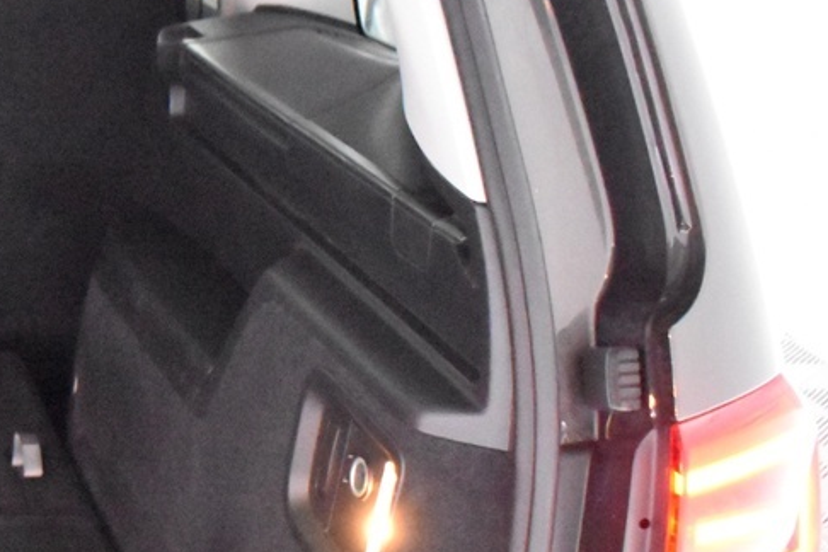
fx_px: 2070
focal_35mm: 90
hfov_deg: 19.6
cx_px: -416
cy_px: 377
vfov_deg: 15.2
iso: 12800
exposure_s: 1/60
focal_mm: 18
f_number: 3.5
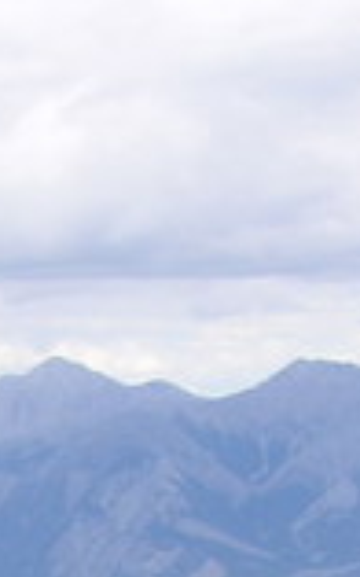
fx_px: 3190
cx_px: -92
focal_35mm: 203
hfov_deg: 6.4
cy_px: 895
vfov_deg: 10.0
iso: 50
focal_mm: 11
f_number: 5.8
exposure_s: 1/150
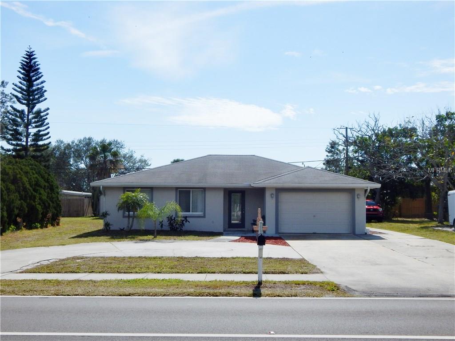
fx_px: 565
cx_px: 228
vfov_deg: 33.6
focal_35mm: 43
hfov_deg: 43.9
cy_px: 170
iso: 125
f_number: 7.1
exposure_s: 1/1500
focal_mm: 7.7
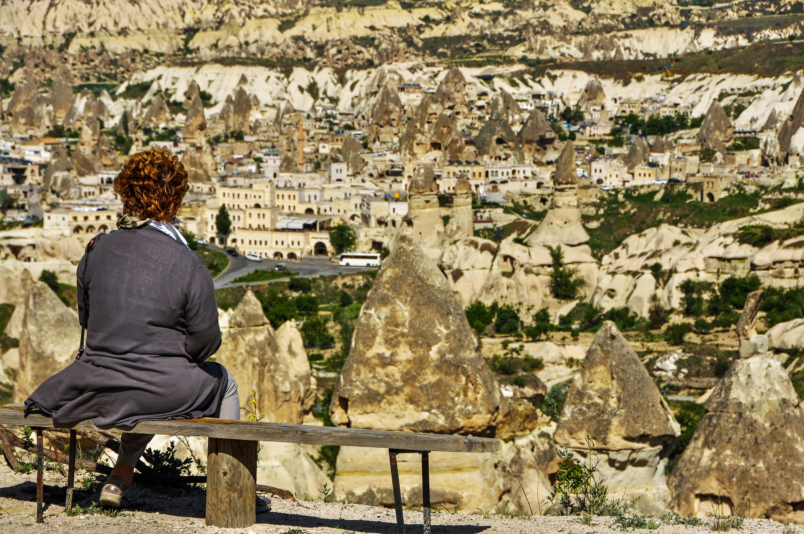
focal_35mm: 112
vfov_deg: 12.1
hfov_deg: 18.2
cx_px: 402
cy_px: 267
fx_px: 2509
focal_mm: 75
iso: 200
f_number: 10
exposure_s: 1/1250
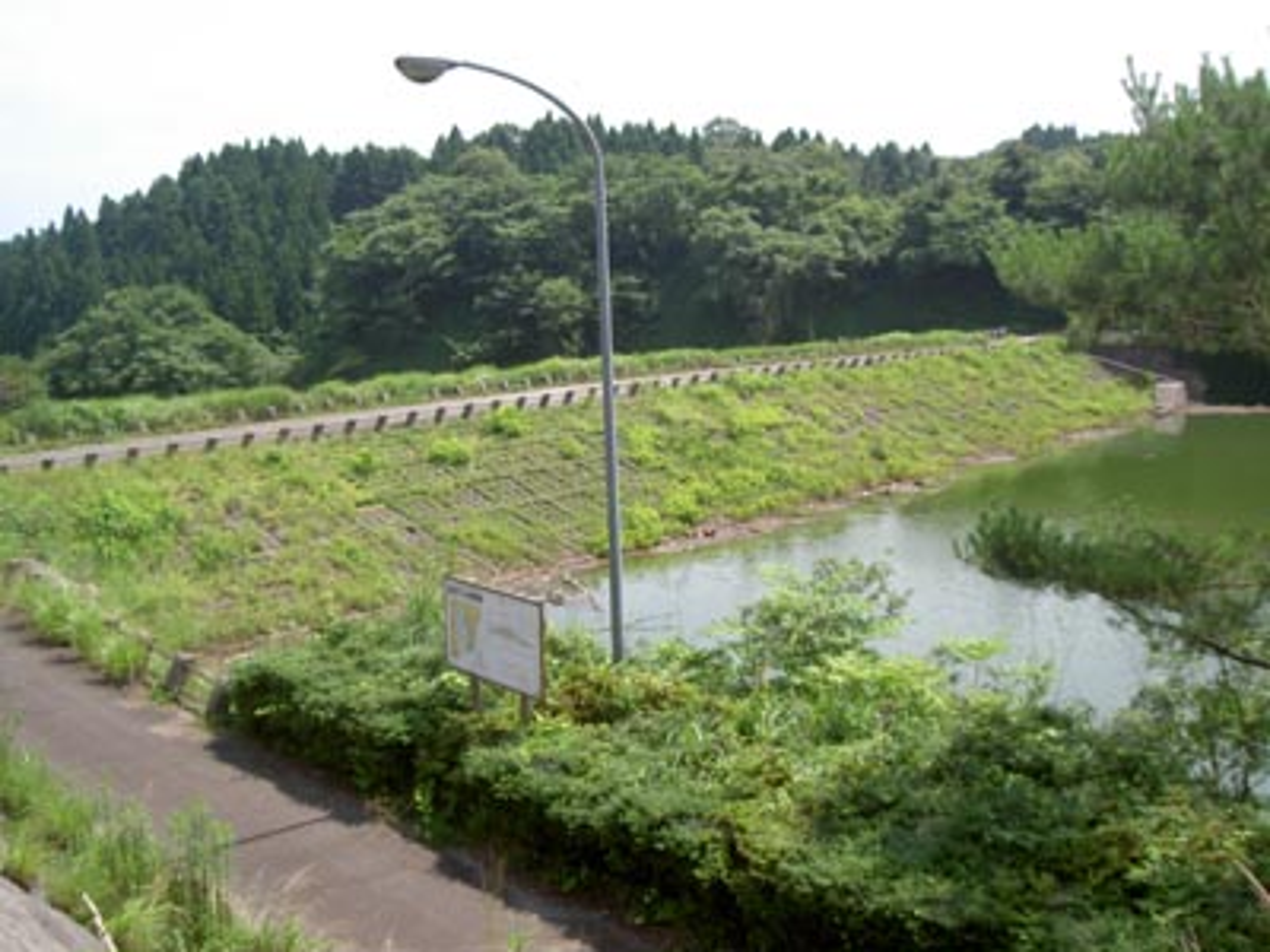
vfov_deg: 36.8
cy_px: 476
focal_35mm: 39
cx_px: 635
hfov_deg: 47.9
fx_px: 1431
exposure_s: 1/200
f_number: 4.7
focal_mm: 8
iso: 50
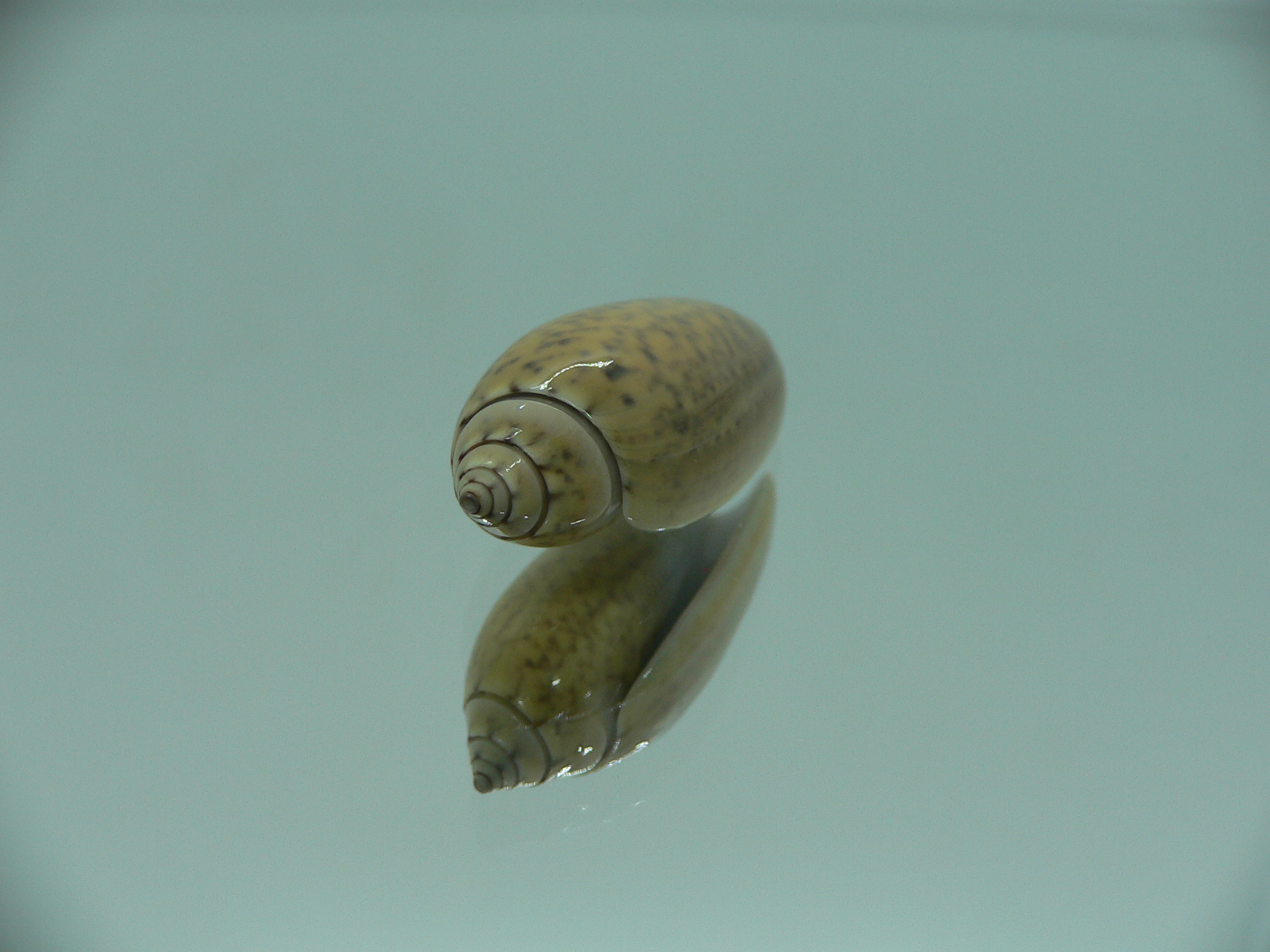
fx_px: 1284
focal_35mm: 35
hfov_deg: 52.6
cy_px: 476
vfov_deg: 40.7
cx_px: 635
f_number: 2.8
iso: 80
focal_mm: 4.6
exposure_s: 1/80
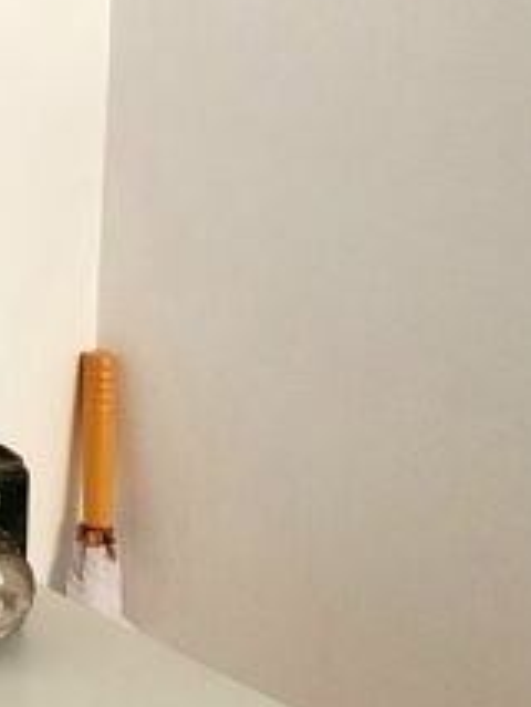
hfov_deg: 17.4
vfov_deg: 23.2
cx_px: -219
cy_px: -106
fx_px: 1594
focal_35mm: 78
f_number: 1.8
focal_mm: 5.4
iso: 400
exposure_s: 1/50
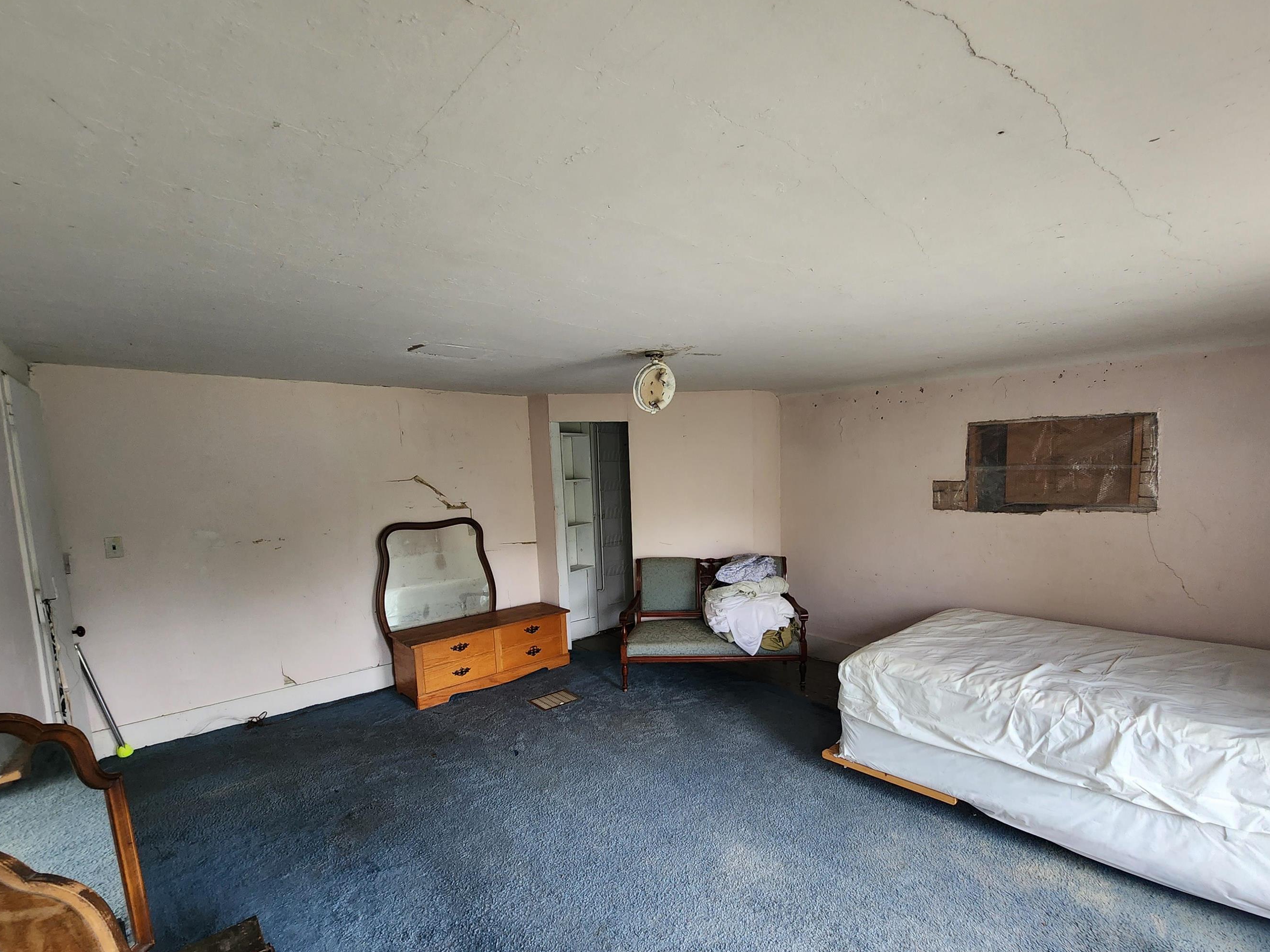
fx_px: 550
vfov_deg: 81.5
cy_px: 523
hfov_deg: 98.0
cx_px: 684
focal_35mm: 15
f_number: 2.2
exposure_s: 1/60
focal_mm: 2.2
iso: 200
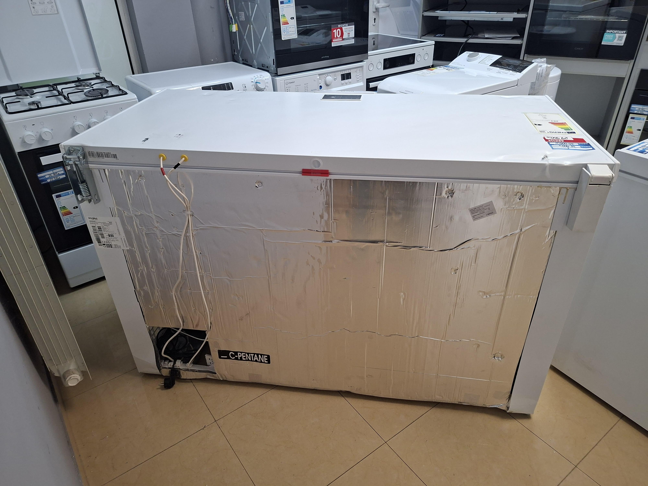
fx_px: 431
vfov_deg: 58.9
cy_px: 243
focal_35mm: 23
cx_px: 324
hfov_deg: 73.9
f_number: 1.8
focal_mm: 5.54
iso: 250
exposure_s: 1/100
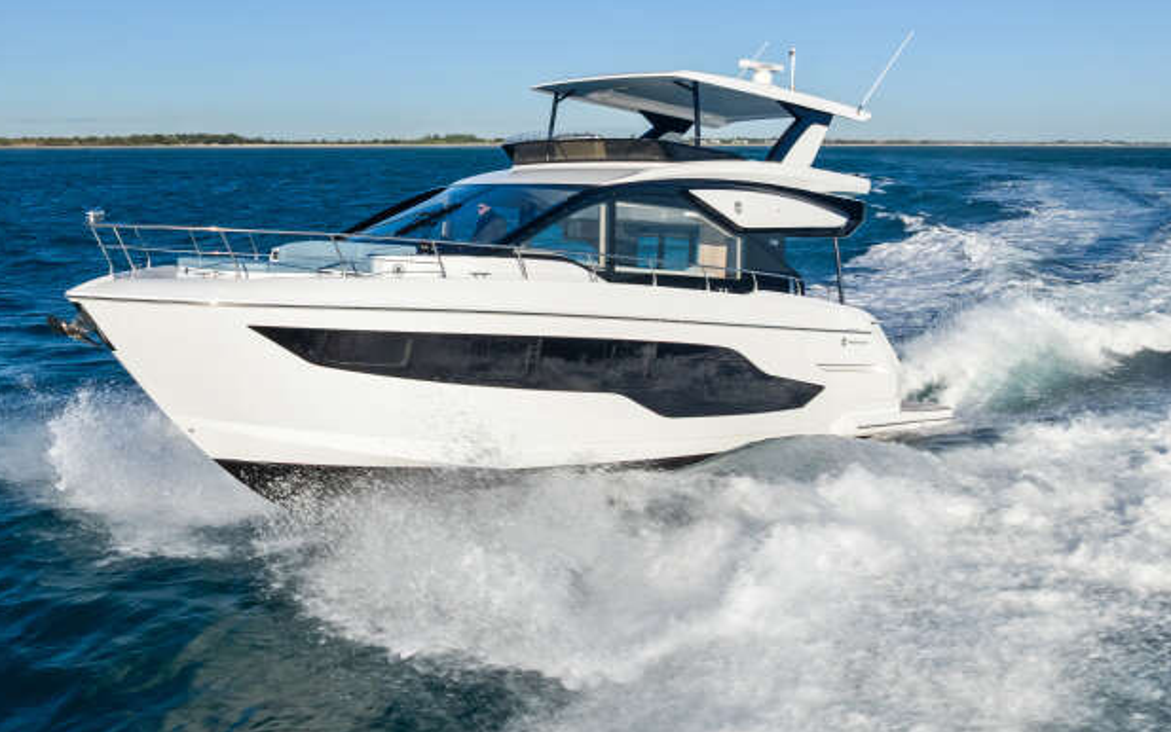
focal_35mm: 33
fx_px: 1053
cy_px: 214
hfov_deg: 58.0
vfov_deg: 37.7
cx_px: 523
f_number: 4.5
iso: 200
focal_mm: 12.29
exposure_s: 1/200
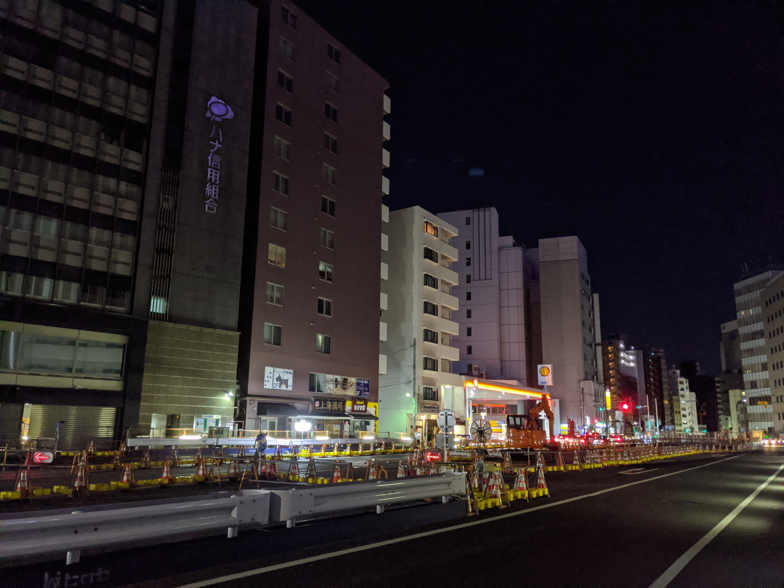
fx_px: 612
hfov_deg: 65.3
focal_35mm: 27
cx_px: 392
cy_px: 294
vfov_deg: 51.4
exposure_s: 1/23.8
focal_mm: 4.38
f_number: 1.73
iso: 382
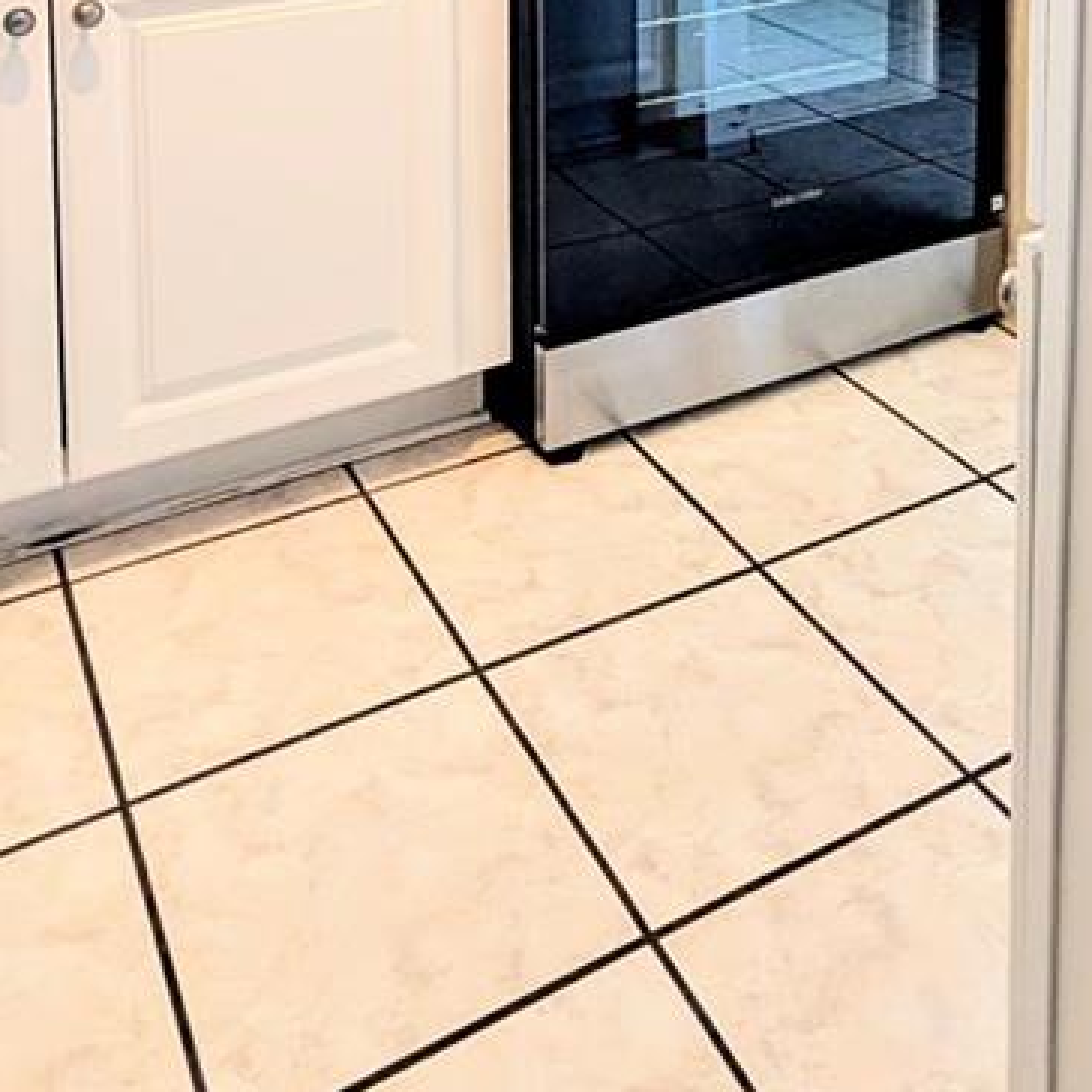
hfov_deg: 47.1
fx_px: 1249
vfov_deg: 35.7
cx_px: 632
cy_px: -252
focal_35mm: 35
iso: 44
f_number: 1.7
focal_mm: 2.02
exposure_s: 1/150
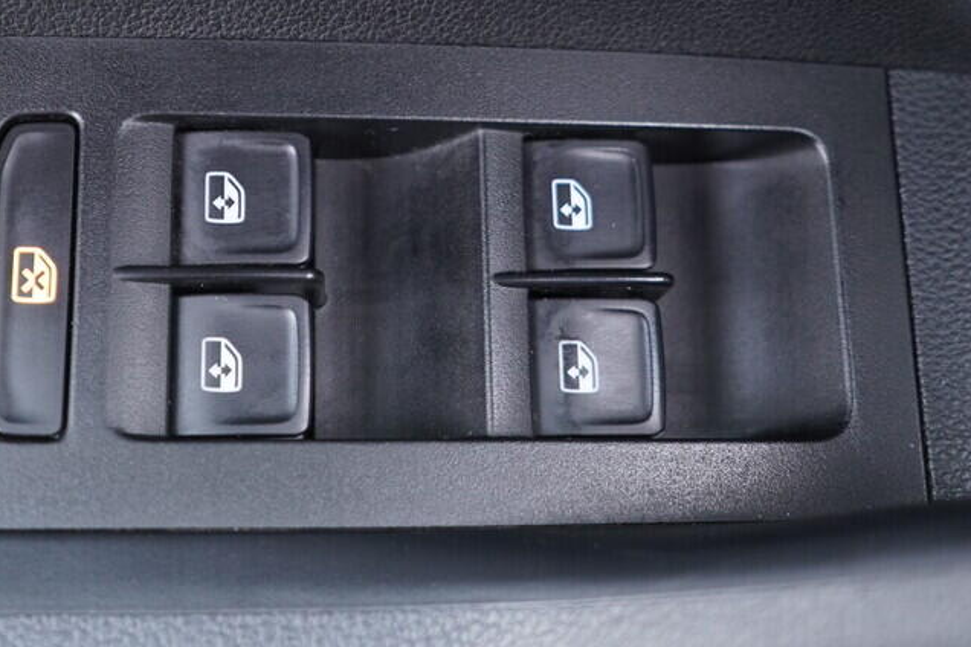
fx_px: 1564
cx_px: 411
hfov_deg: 34.4
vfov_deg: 23.1
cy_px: 155
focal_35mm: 58
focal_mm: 24
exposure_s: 1/40
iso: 640
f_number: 2.8
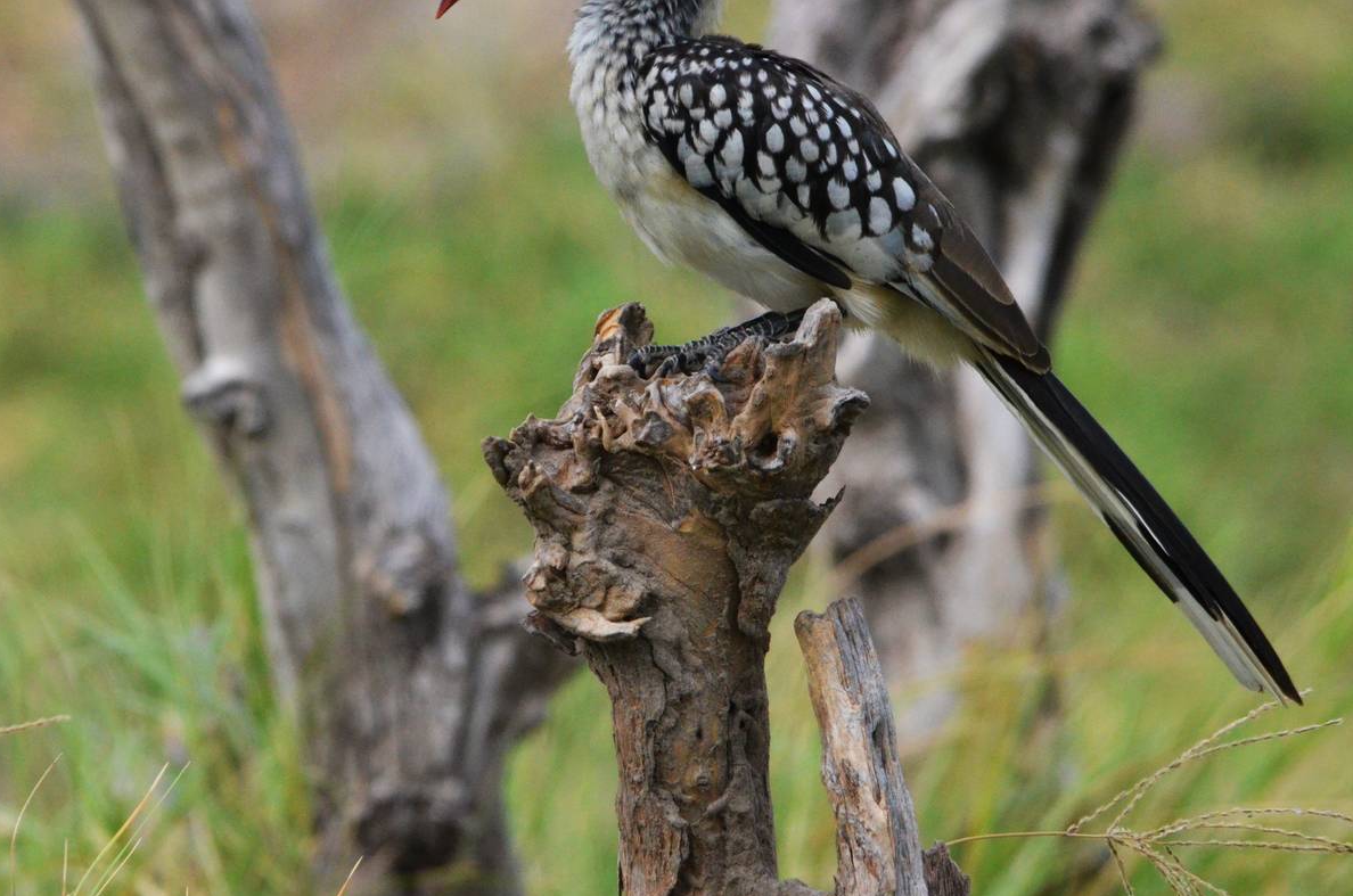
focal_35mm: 1010
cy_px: 311
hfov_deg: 2.0
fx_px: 37883
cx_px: 626
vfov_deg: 1.4
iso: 2500
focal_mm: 500
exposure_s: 1/2000
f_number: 11
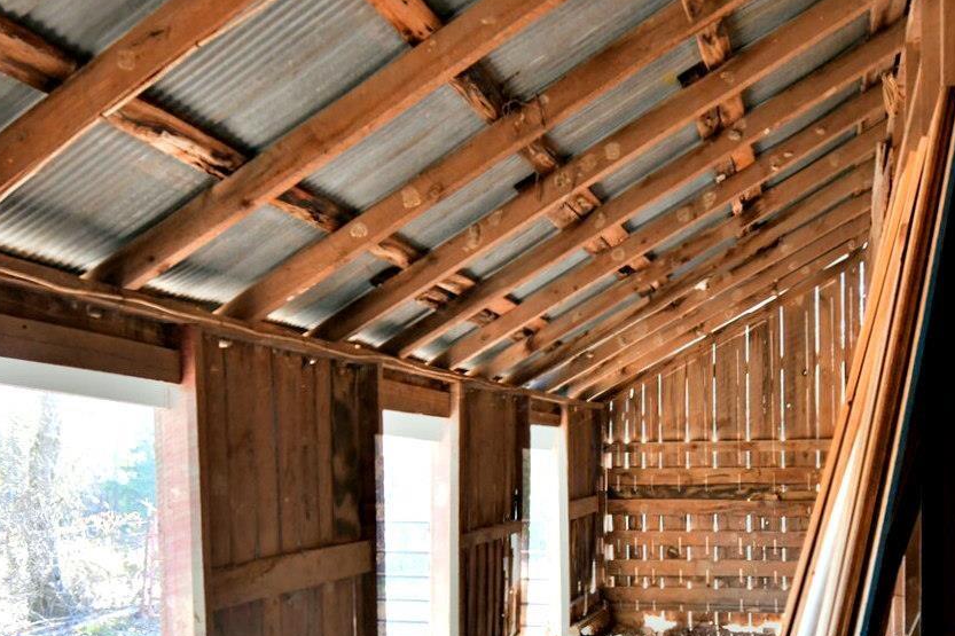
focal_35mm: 34
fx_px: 902
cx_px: 600
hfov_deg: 55.1
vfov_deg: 37.3
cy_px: 524
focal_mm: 14
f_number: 5.6
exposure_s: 1/125
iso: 2500
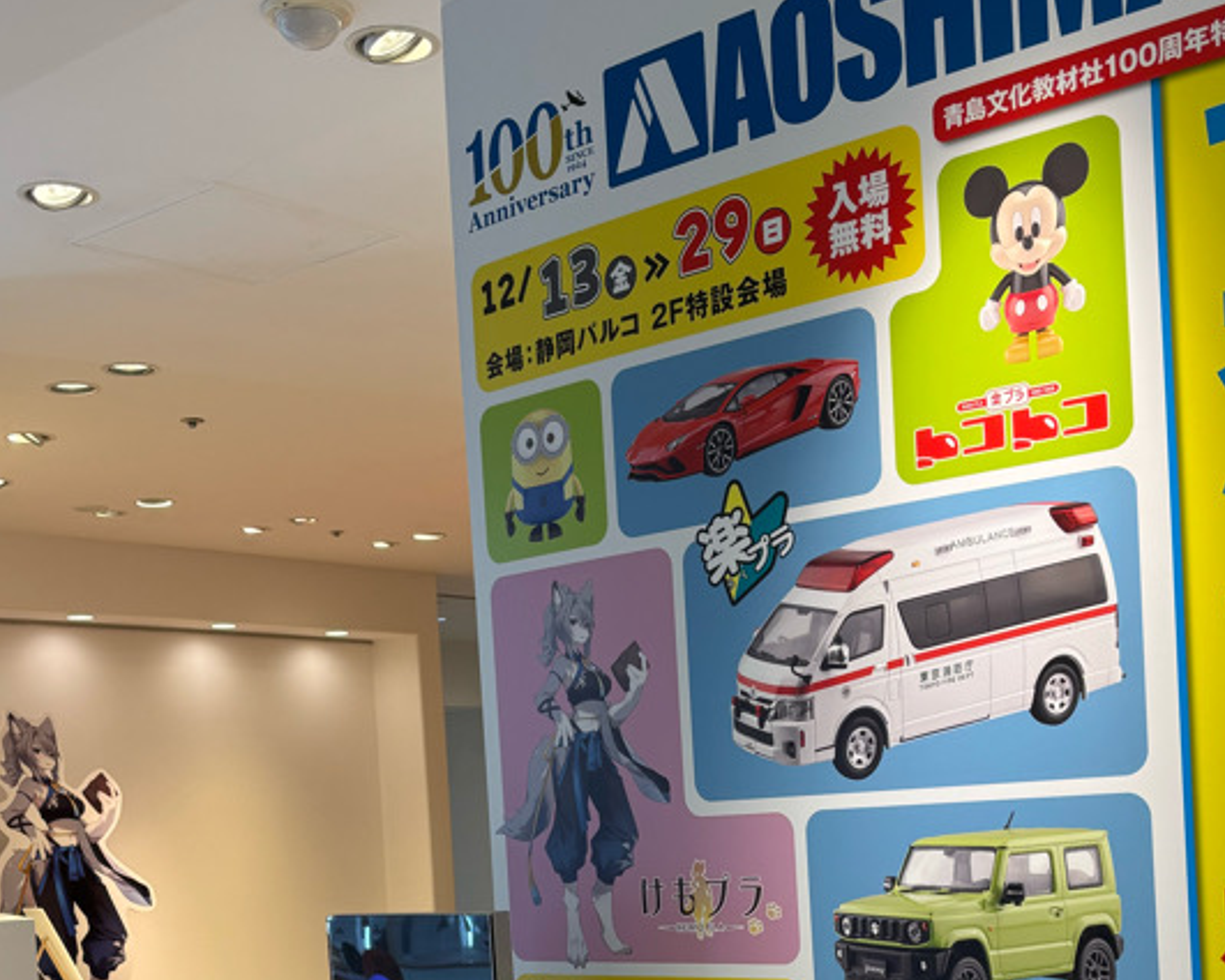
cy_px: 870
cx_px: 657
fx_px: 1849
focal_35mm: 51
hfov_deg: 36.6
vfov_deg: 28.6
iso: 32
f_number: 1.6
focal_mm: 5.96
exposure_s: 1/127
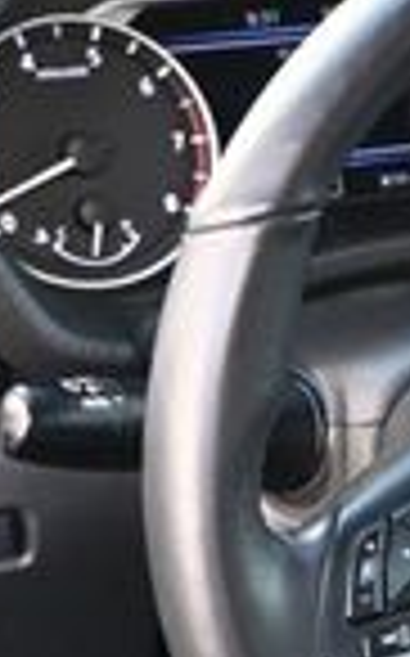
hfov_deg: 9.5
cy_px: 639
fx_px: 2279
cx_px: 879
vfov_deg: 16.1
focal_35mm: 127
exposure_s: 1/125
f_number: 3.8
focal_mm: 19
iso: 1250
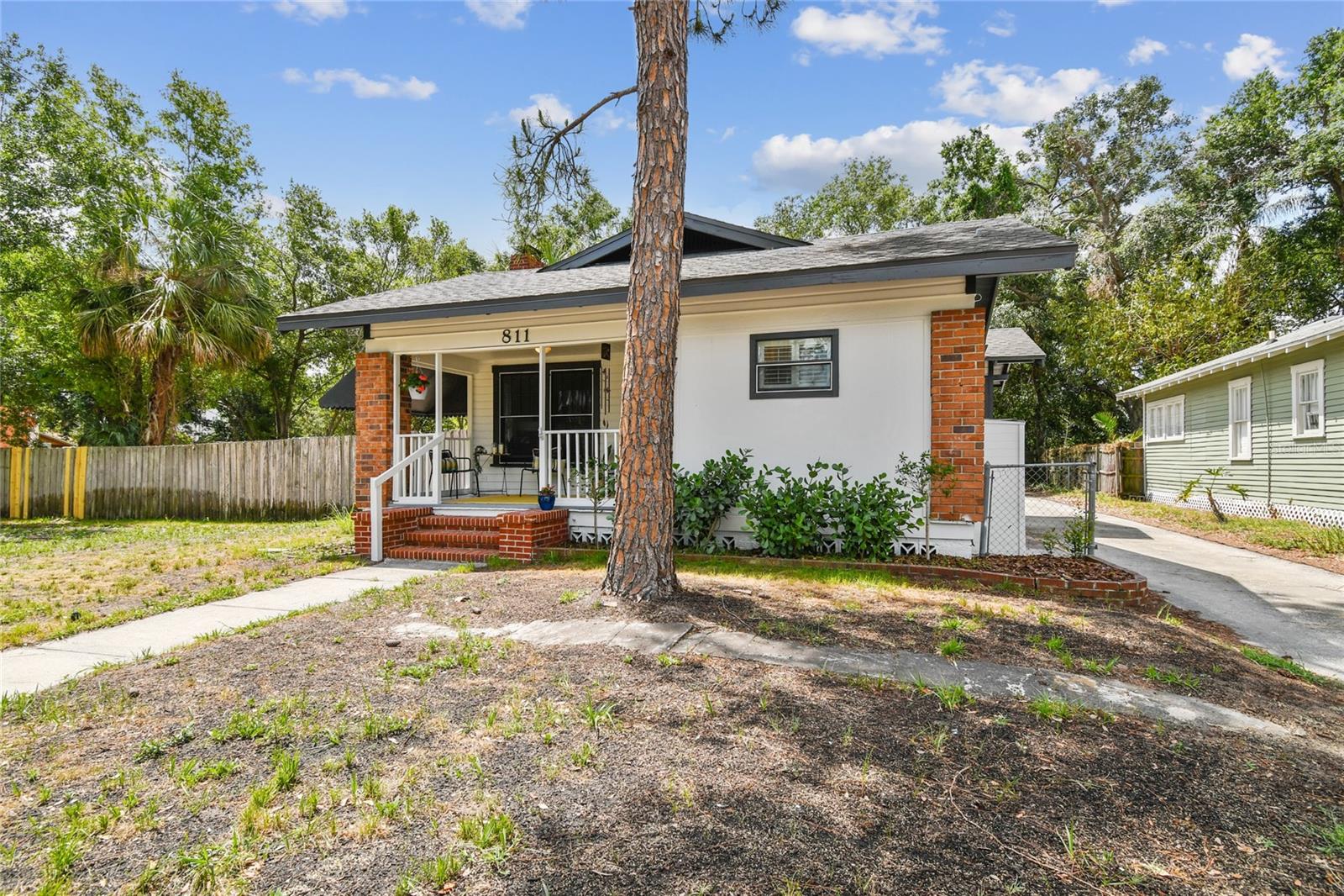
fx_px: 634
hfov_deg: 93.3
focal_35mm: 17
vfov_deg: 70.4
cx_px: 672
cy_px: 448
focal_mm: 11.5
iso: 100
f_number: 7.1
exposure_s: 1/200
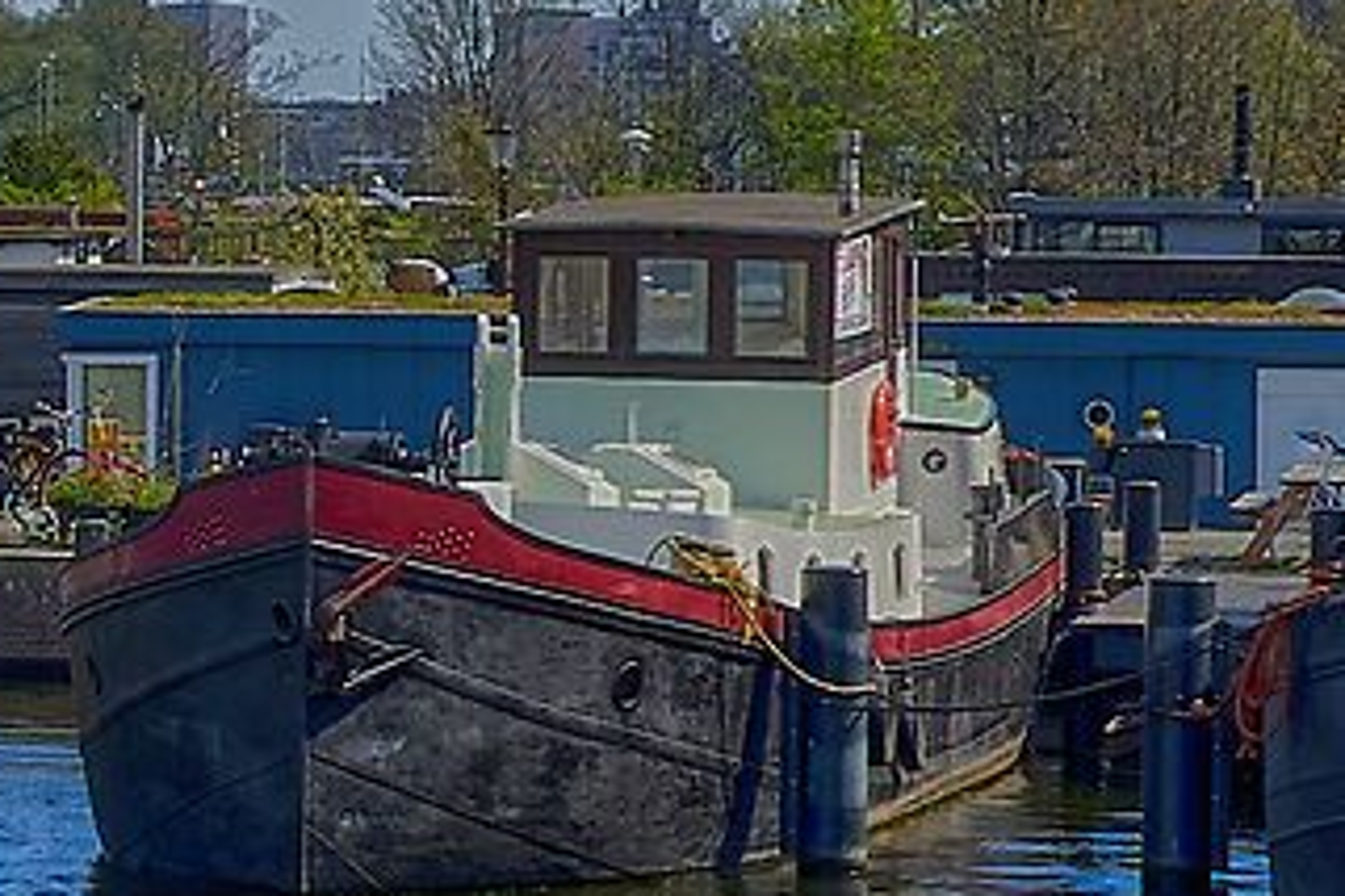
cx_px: -1605
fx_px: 10049
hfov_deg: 7.3
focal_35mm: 269
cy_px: 226
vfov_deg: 5.1
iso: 125
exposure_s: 1/250
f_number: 10
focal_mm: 36
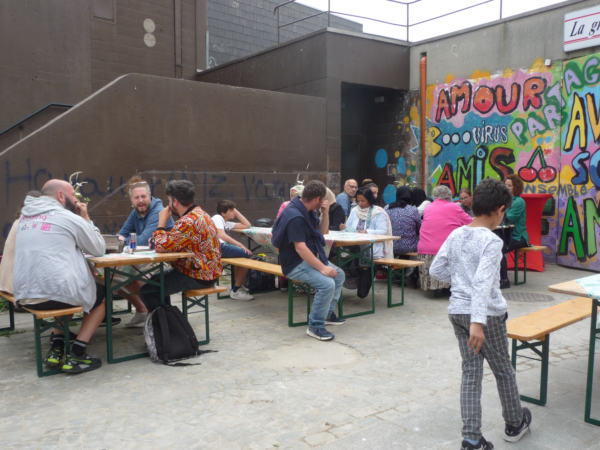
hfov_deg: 56.8
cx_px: 300
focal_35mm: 32
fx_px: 555
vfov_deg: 44.2
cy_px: 225
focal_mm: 5.3
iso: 100
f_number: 3.5
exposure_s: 1/320
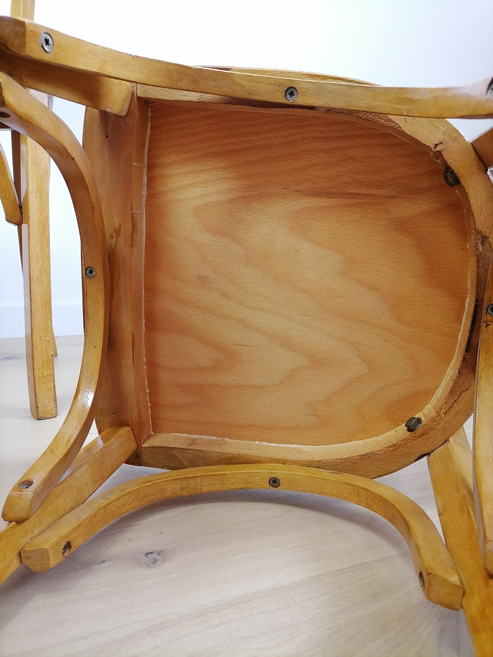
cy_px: 328
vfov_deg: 67.3
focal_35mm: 26
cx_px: 246
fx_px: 494
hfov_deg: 53.1
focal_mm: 5.4
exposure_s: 1/40
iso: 500
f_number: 1.8
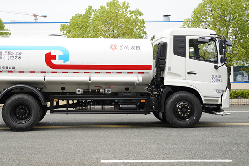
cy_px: 69
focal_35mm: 56
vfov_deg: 24.2
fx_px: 387
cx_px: 88
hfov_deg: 35.4
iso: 100
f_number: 3.2
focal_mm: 38
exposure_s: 1/640
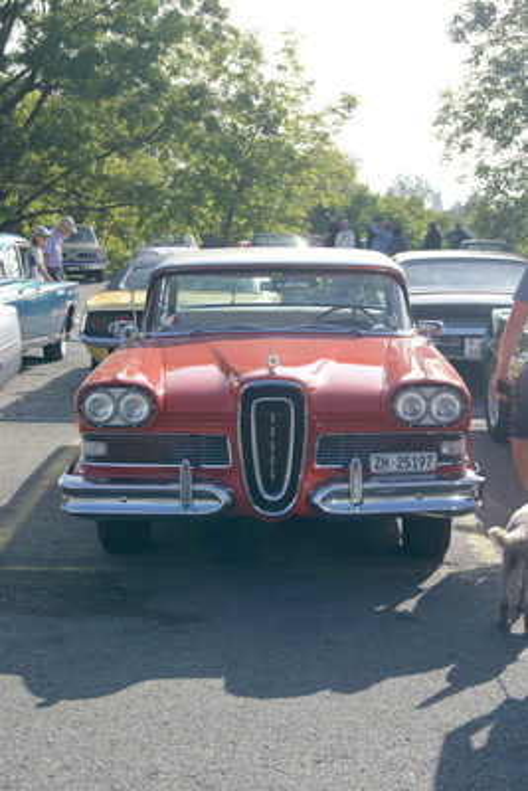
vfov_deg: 29.9
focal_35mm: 68
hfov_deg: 20.2
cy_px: 396
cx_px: 264
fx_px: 1484
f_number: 11
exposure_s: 1/100
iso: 100
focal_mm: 45
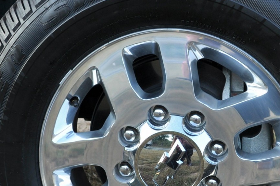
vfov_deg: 15.6
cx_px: 197
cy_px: 147
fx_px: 676
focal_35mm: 87
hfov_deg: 23.2
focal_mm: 20
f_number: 5
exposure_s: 1/100
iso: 200
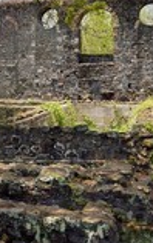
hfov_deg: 18.8
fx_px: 433
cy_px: 80
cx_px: -36
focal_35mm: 65
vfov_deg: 31.2
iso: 200
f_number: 18
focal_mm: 24
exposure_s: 1/125
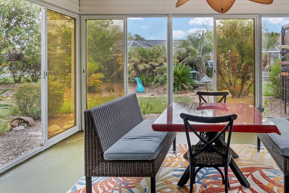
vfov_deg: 48.7
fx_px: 209
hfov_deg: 66.8
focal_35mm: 26
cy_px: 65
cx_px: 201
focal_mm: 14
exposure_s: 1/5
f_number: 8
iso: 200
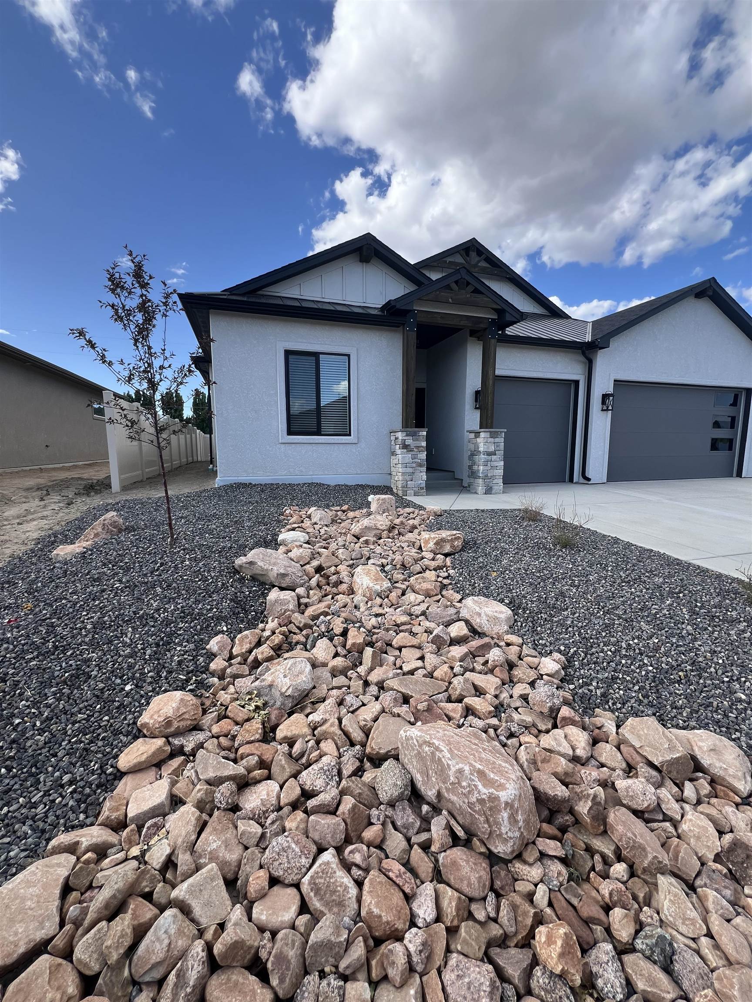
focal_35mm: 13
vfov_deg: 106.2
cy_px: 501
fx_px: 377
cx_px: 376
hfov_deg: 89.9
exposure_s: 1/481
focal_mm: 1.57
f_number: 1.8
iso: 32
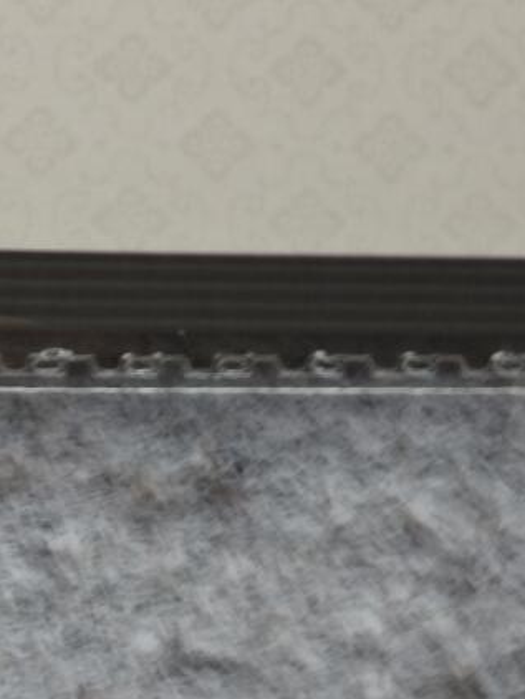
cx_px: -235
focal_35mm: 98
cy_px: -220
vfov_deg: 18.6
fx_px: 1980
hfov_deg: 14.2
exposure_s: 1/179
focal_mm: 6.55
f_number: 1.6
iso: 50
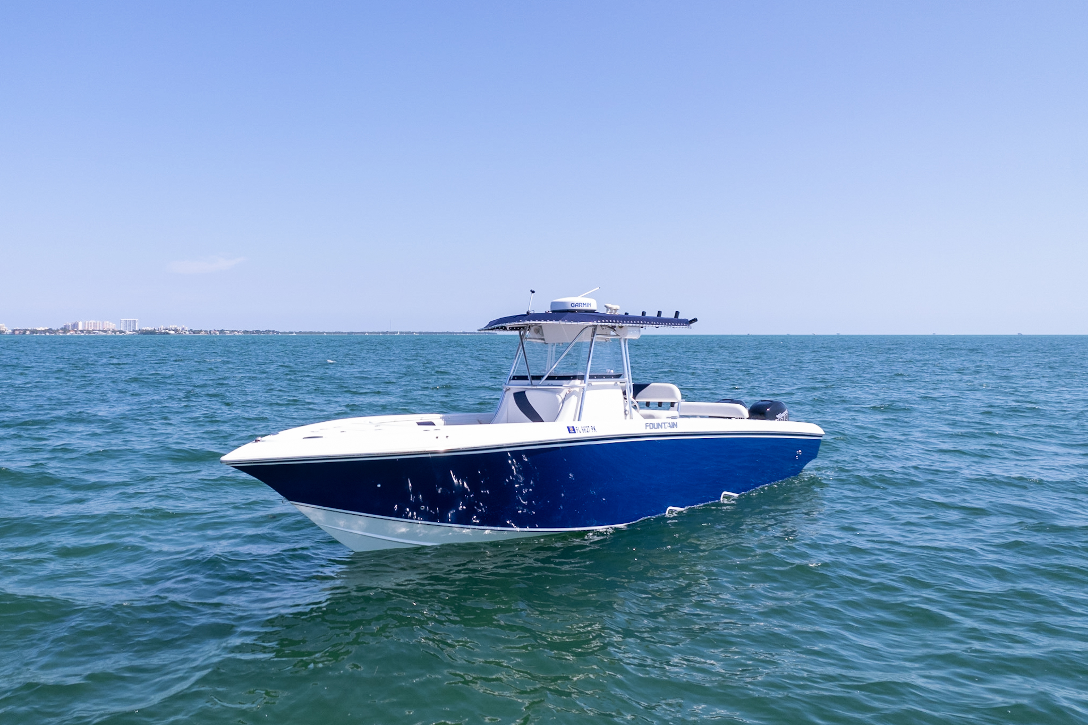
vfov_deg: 57.2
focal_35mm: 22
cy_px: 362
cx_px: 544
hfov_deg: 78.6
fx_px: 665
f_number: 2.8
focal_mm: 8.38
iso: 100
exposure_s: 1/60
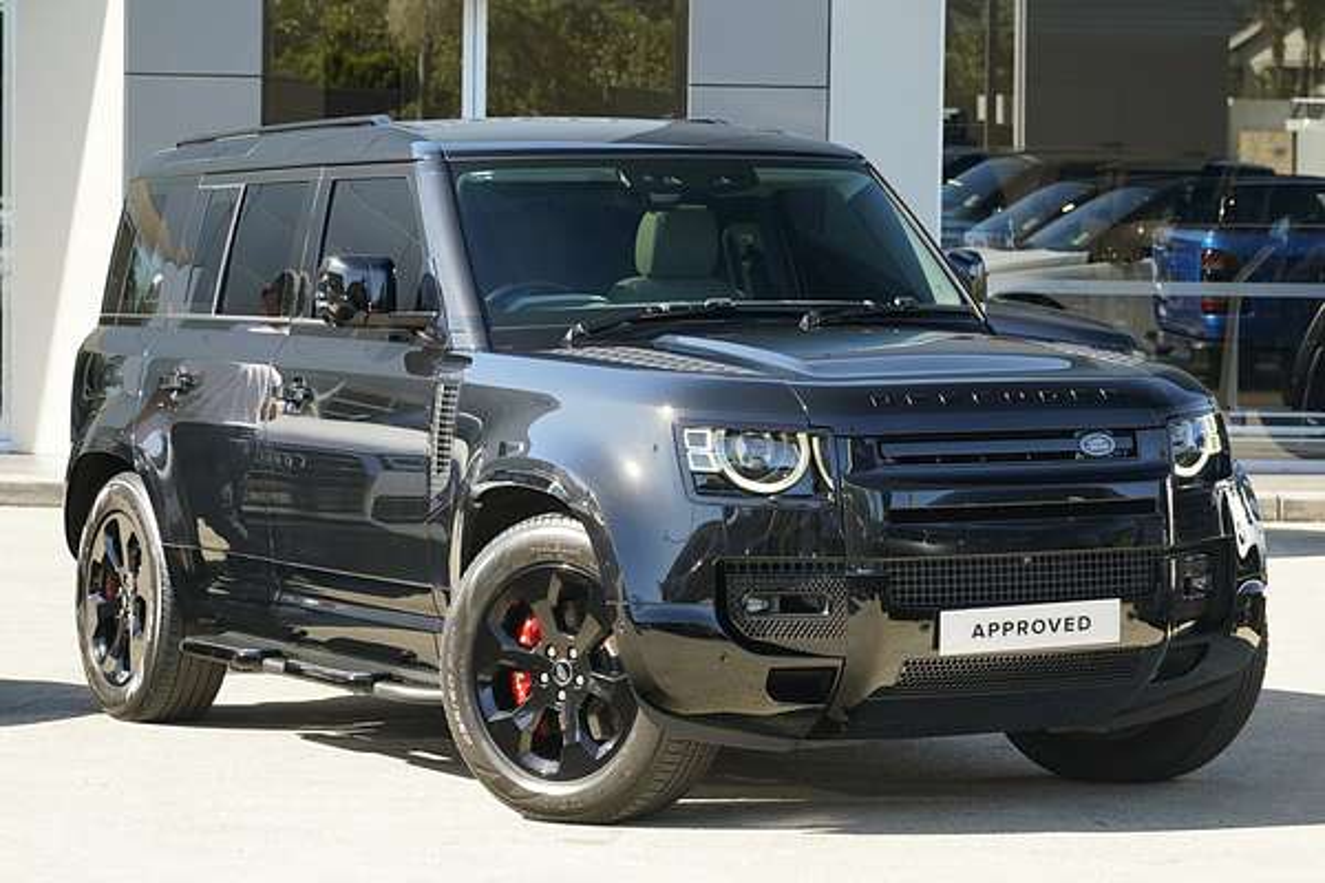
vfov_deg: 13.0
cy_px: 442
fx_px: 3864
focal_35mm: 105
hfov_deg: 19.5
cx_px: 662
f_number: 7.1
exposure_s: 1/320
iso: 800
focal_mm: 105
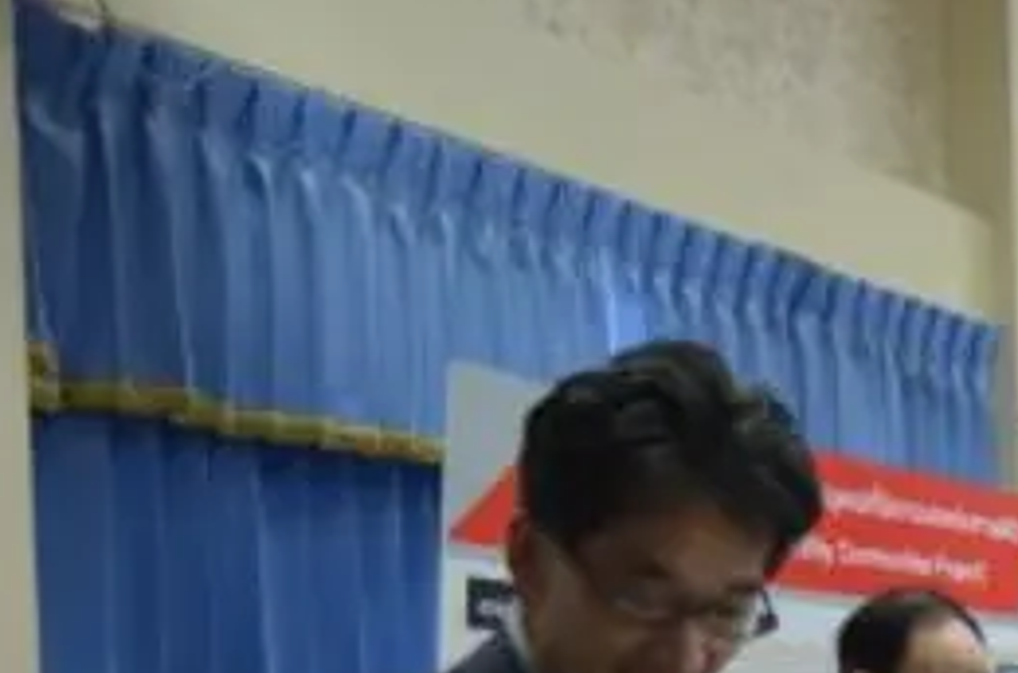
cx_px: 1226
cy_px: 943
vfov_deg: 14.3
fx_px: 2539
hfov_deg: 21.1
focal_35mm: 90
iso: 720
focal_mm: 20
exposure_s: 1/60
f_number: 4
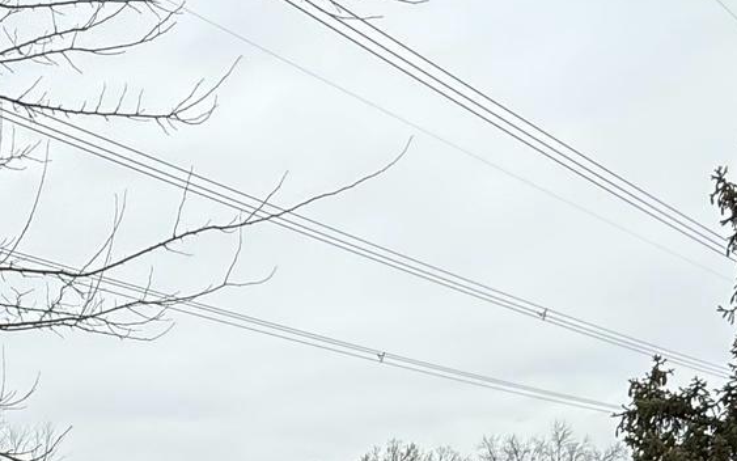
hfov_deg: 36.6
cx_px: 178
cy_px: 788
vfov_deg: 19.2
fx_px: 1085
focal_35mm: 54
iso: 50
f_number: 2.2
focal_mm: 2.22
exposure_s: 1/458
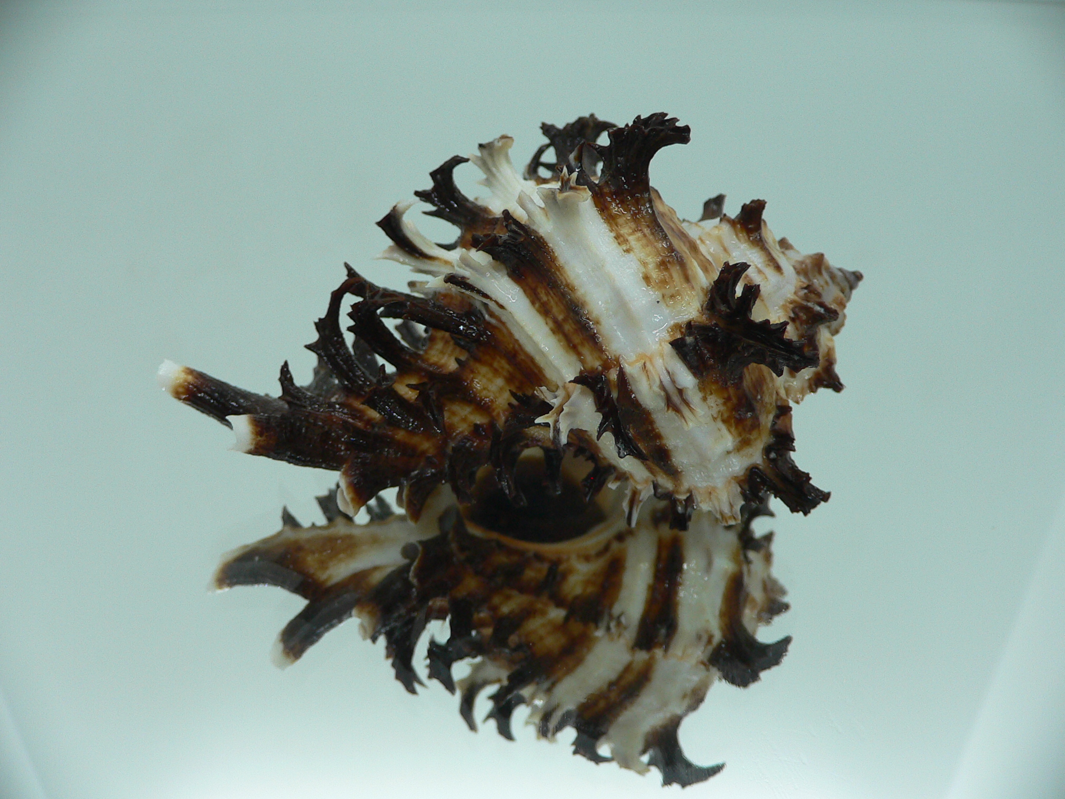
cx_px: 532
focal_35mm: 35
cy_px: 400
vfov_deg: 40.7
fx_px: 1077
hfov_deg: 52.6
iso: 100
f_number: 2.8
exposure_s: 1/60
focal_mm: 4.6
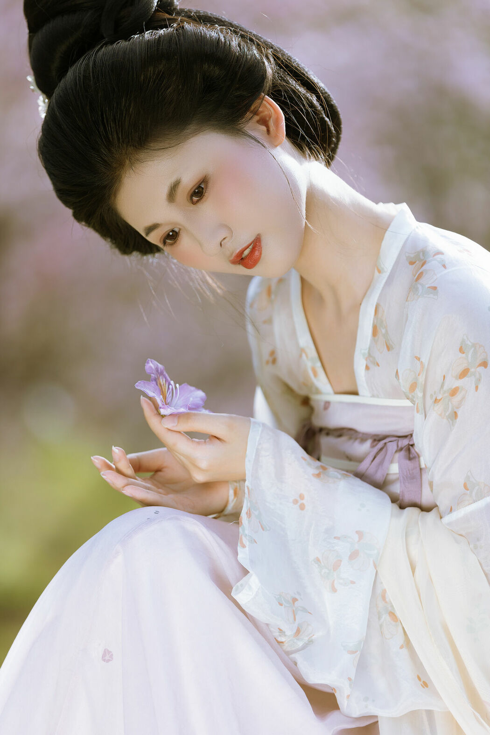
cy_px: 368
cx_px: 245
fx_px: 3266
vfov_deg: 12.8
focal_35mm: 160
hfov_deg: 8.6
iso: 100
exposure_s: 1/640
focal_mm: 160
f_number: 2.8
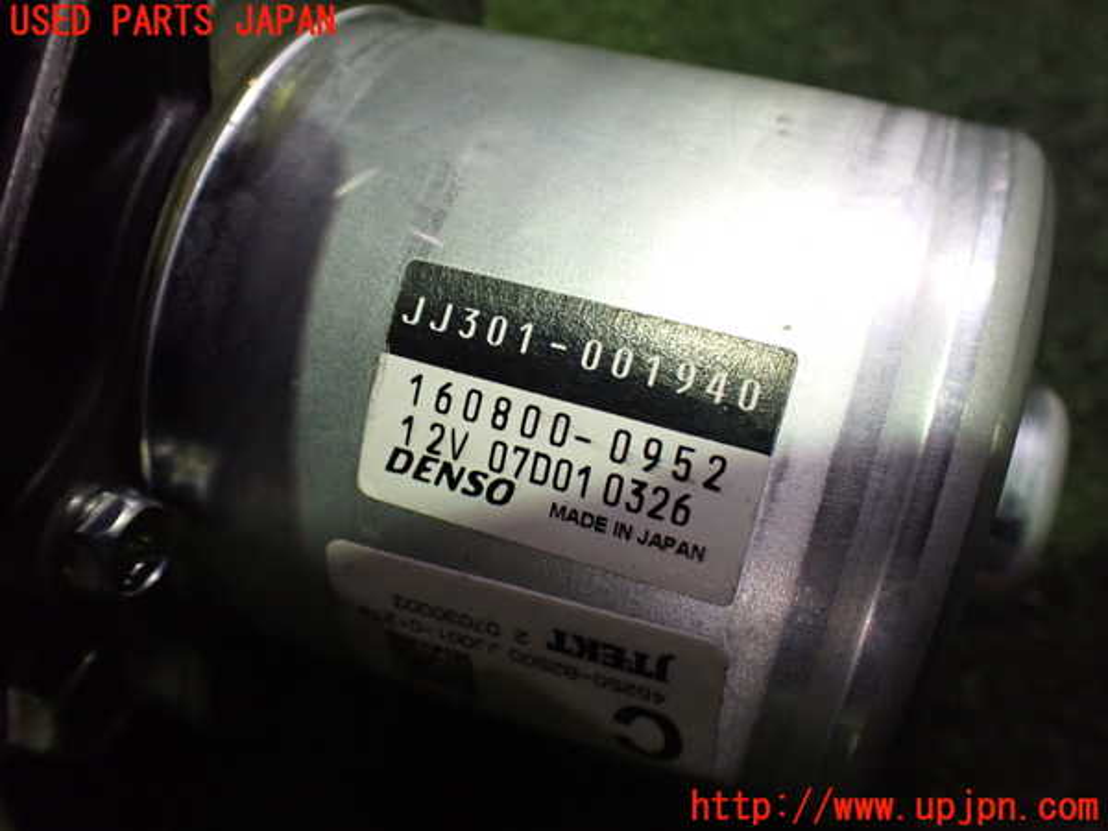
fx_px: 960
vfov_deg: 46.8
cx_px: 554
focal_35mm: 30
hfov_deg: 60.0
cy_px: 416
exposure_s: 1/80
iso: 800
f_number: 2.3
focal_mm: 5.4
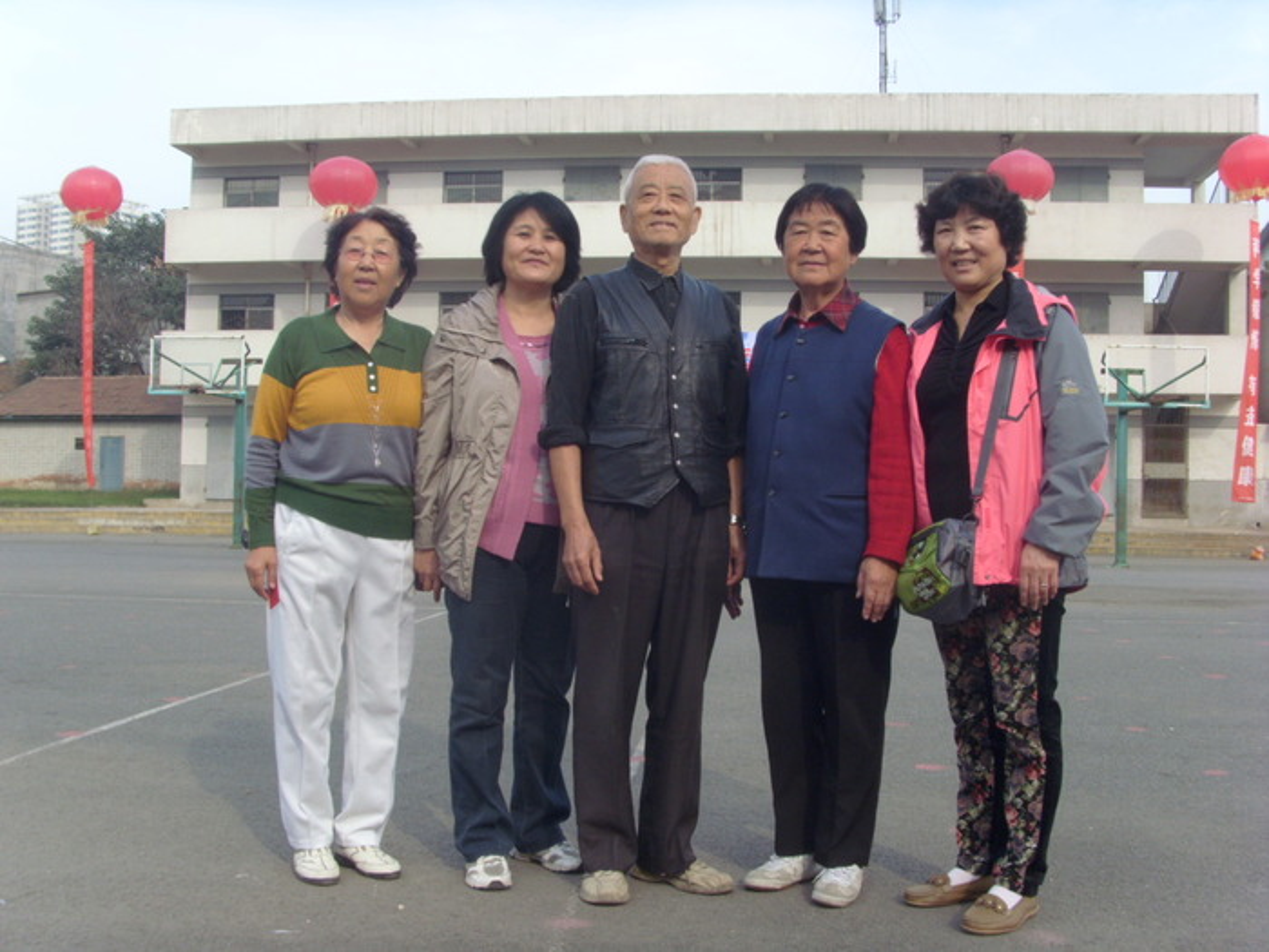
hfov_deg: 51.4
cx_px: 634
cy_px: 476
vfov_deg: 39.7
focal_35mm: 36
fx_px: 1320
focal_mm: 6
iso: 80
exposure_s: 1/180
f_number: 5.5
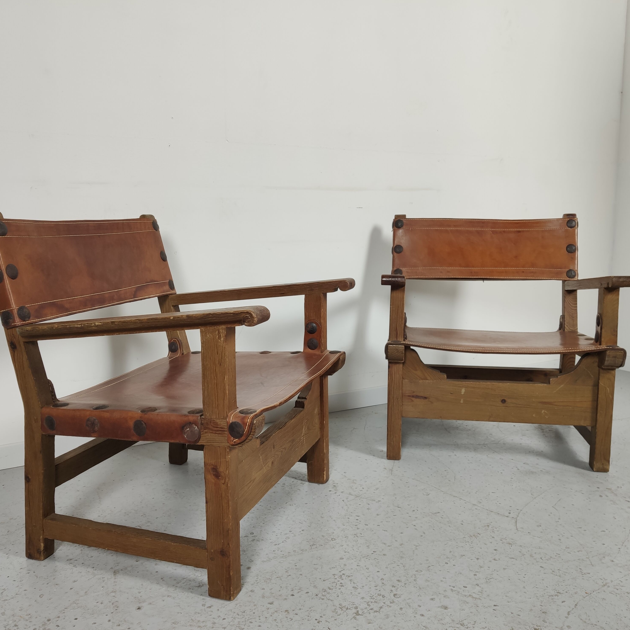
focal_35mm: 31
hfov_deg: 52.5
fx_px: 638
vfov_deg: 52.5
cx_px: 294
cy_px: 315
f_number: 1.75
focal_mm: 4.75
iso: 164
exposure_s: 1/100
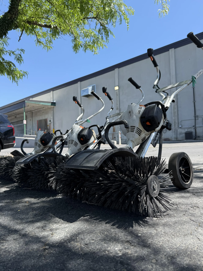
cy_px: 136
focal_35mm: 24
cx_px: 102
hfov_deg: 56.8
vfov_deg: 71.6
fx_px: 188
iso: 80
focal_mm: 6.8
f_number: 1.8
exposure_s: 1/1689
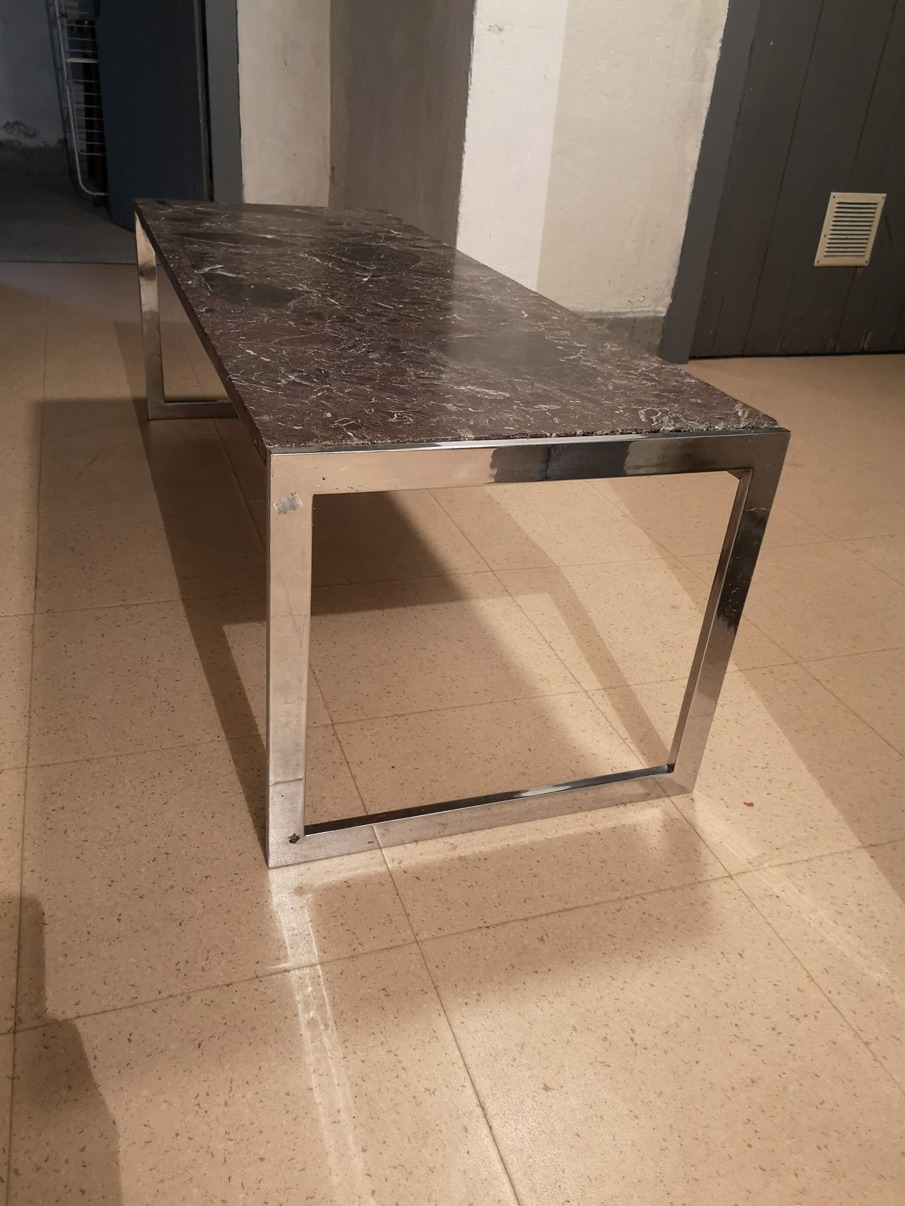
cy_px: 603
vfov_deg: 65.3
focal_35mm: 27
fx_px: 941
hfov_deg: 51.4
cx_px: 452
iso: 500
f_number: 1.8
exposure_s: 1/25
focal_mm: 3.95
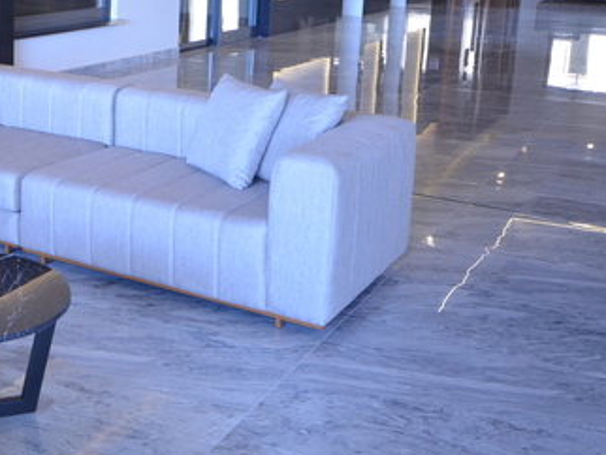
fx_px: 964
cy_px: 96
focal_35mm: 55
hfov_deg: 33.1
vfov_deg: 26.1
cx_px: 62
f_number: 5.6
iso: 800
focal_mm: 20
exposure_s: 1/40
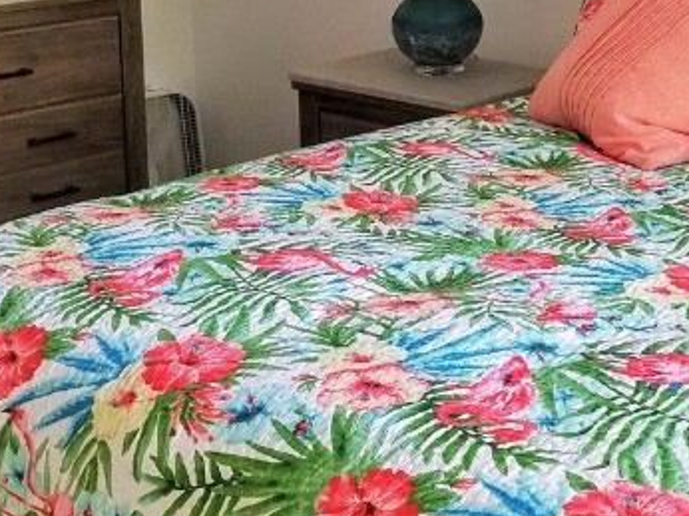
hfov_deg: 25.2
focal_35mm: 77
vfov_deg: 19.0
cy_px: 159
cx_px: 450
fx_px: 1532
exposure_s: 1/30
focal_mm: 4.25
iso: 100
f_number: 1.7
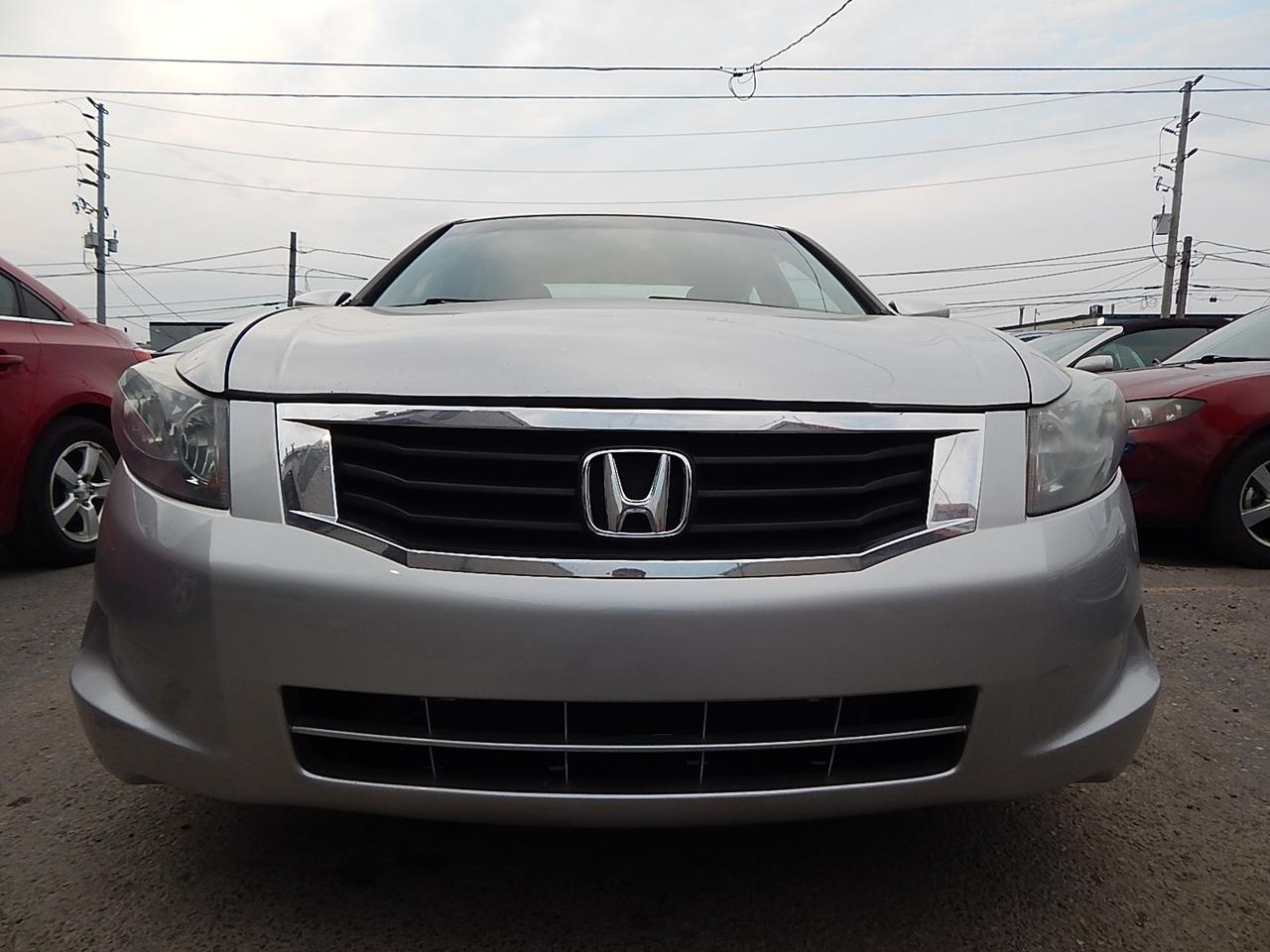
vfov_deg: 58.9
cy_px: 476
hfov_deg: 73.9
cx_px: 635
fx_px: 844
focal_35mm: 23
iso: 125
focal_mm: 4
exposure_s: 1/400
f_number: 3
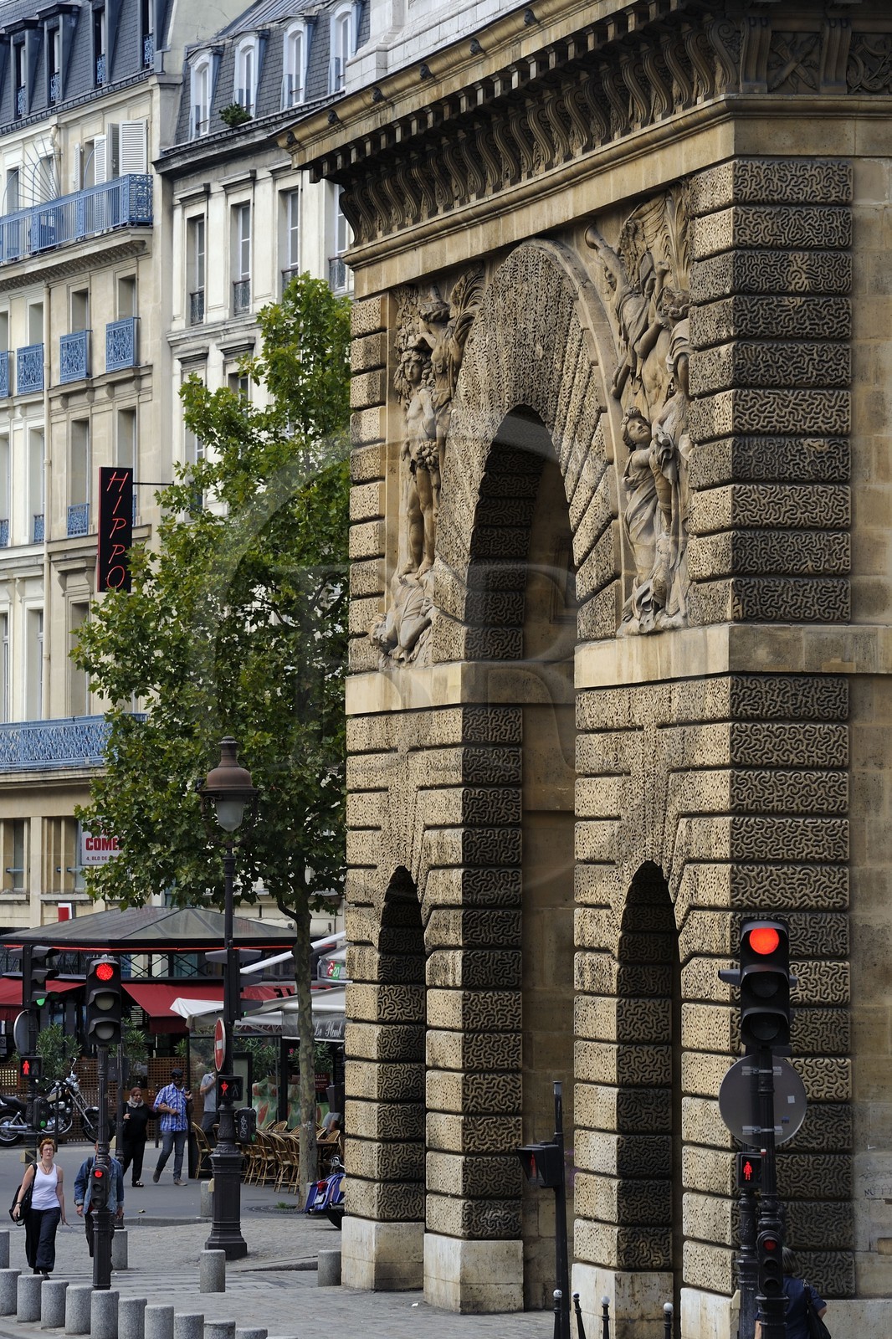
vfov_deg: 11.7
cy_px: 670
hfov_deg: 7.8
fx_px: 6506
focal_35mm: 175
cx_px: 446
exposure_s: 1/200
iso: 200
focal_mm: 175
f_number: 9
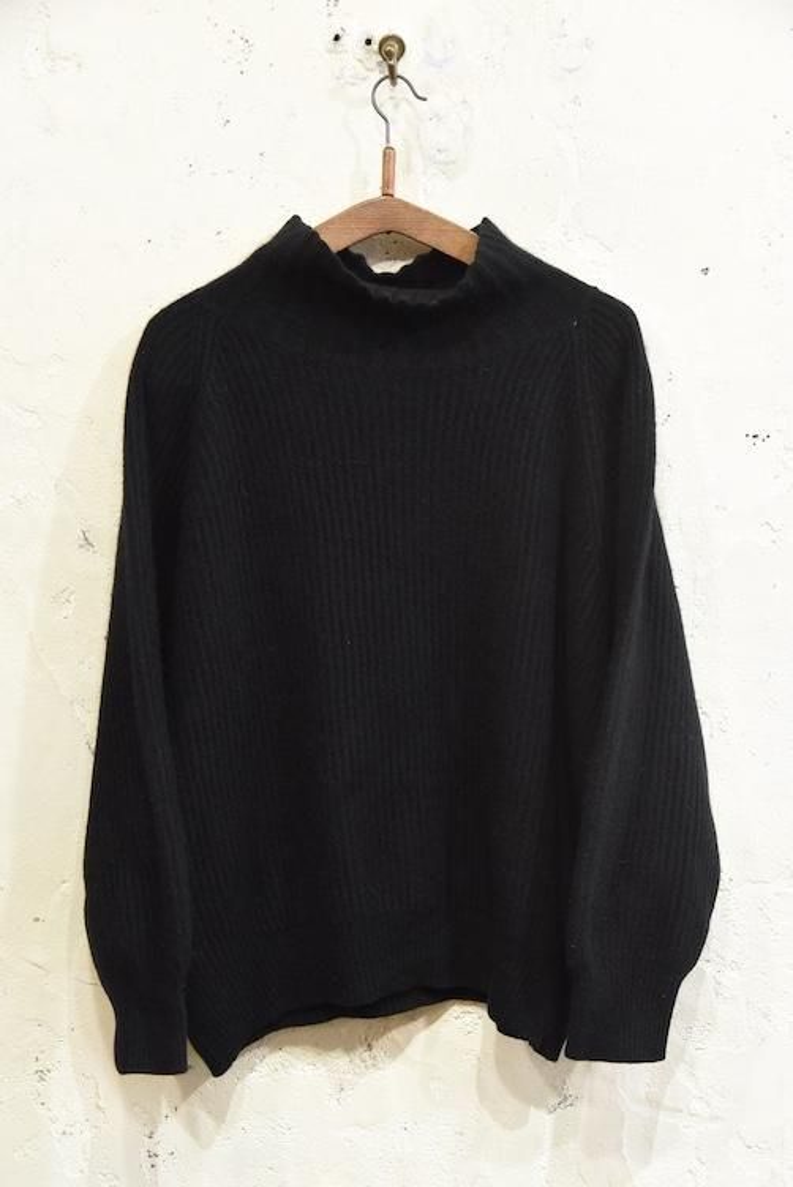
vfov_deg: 42.7
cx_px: 396
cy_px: 594
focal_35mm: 46
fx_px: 1518
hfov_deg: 29.3
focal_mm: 46
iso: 5000
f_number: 5.6
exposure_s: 1/80
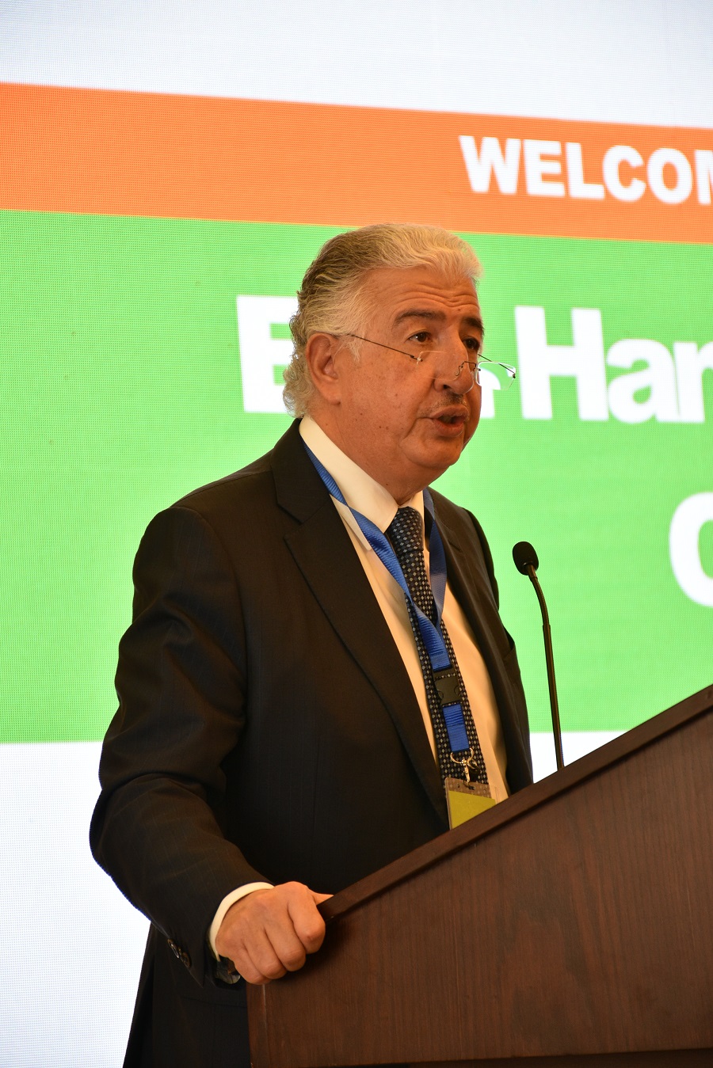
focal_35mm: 150
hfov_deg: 9.2
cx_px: 356
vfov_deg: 13.7
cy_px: 534
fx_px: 4454
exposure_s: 1/50
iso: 500
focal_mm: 100
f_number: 5.6
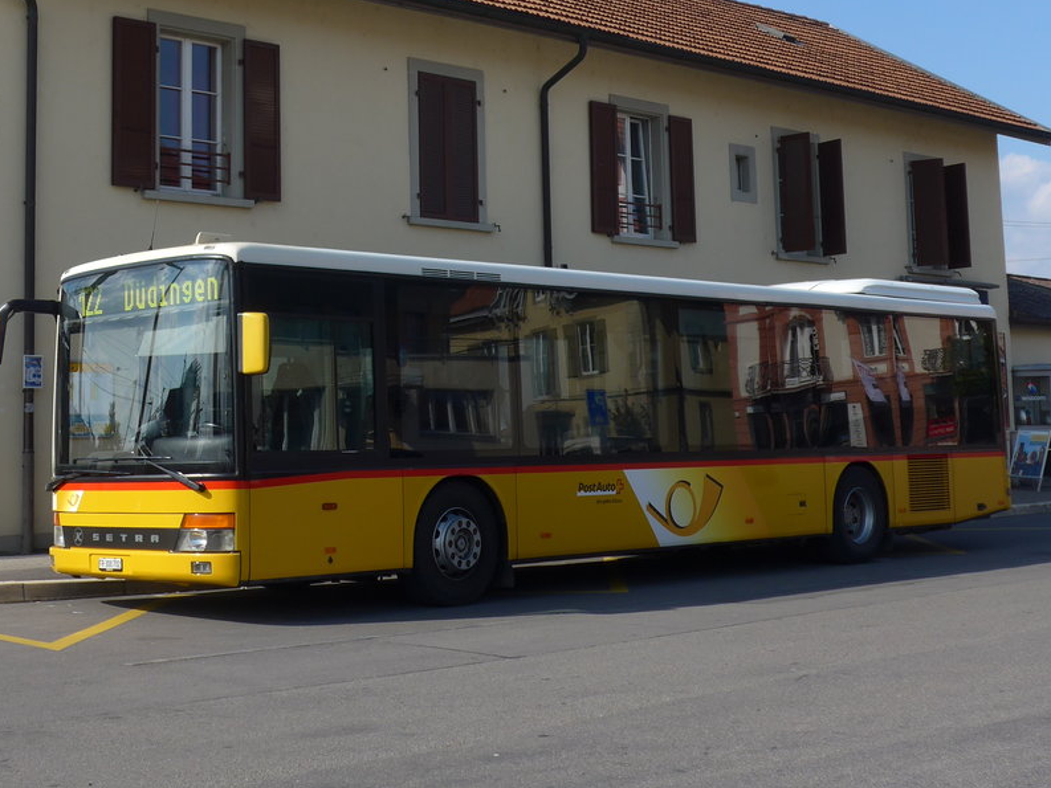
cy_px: 200
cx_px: 363
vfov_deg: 24.6
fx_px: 1792
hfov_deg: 32.5
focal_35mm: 59
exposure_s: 1/2000
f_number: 2.8
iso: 80
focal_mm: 8
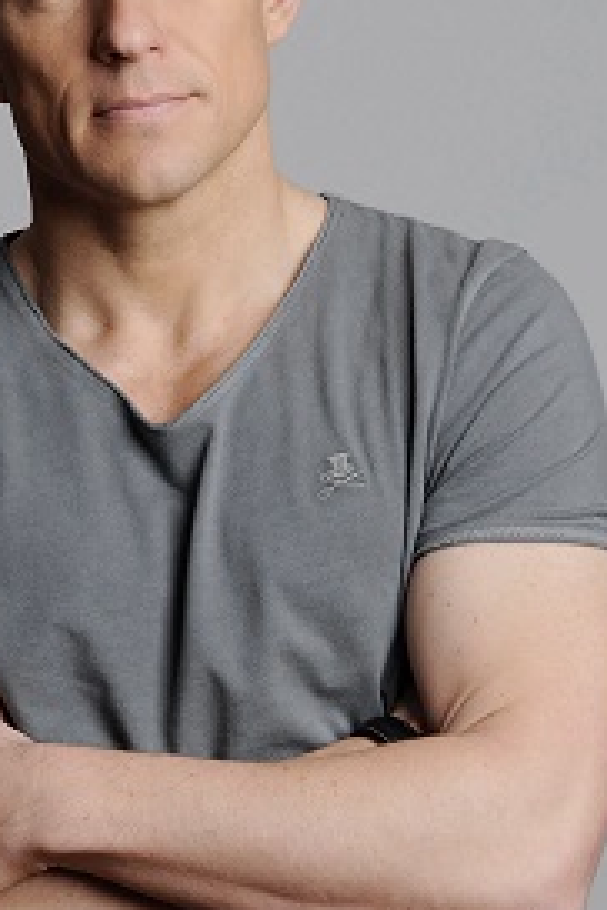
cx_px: 187
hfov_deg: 7.1
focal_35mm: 192
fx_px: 4856
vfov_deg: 10.7
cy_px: 457
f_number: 9
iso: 200
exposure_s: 1/60
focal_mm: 105
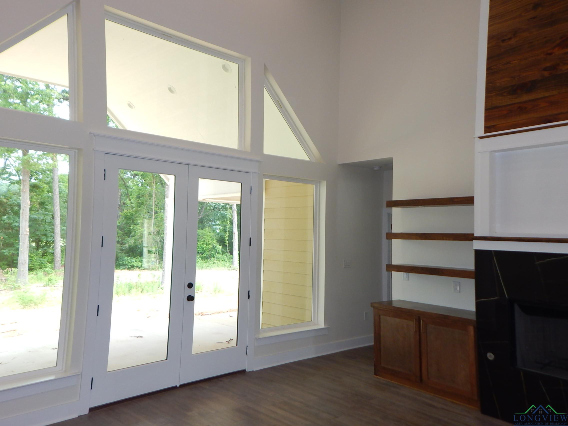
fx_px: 361
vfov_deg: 61.1
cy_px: 213
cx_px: 284
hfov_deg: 76.4
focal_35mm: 22
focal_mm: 4
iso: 125
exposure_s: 1/60
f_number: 3
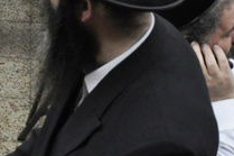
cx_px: -94
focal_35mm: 183
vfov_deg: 7.4
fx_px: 1191
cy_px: 174
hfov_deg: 10.9
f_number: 4
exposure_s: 1/50
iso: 800
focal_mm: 25
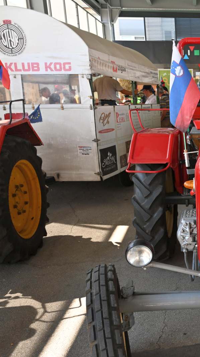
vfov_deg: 52.8
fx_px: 359
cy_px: 177
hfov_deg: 26.8
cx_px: 252
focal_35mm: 38
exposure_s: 1/200
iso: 500
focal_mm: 24
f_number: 7.1
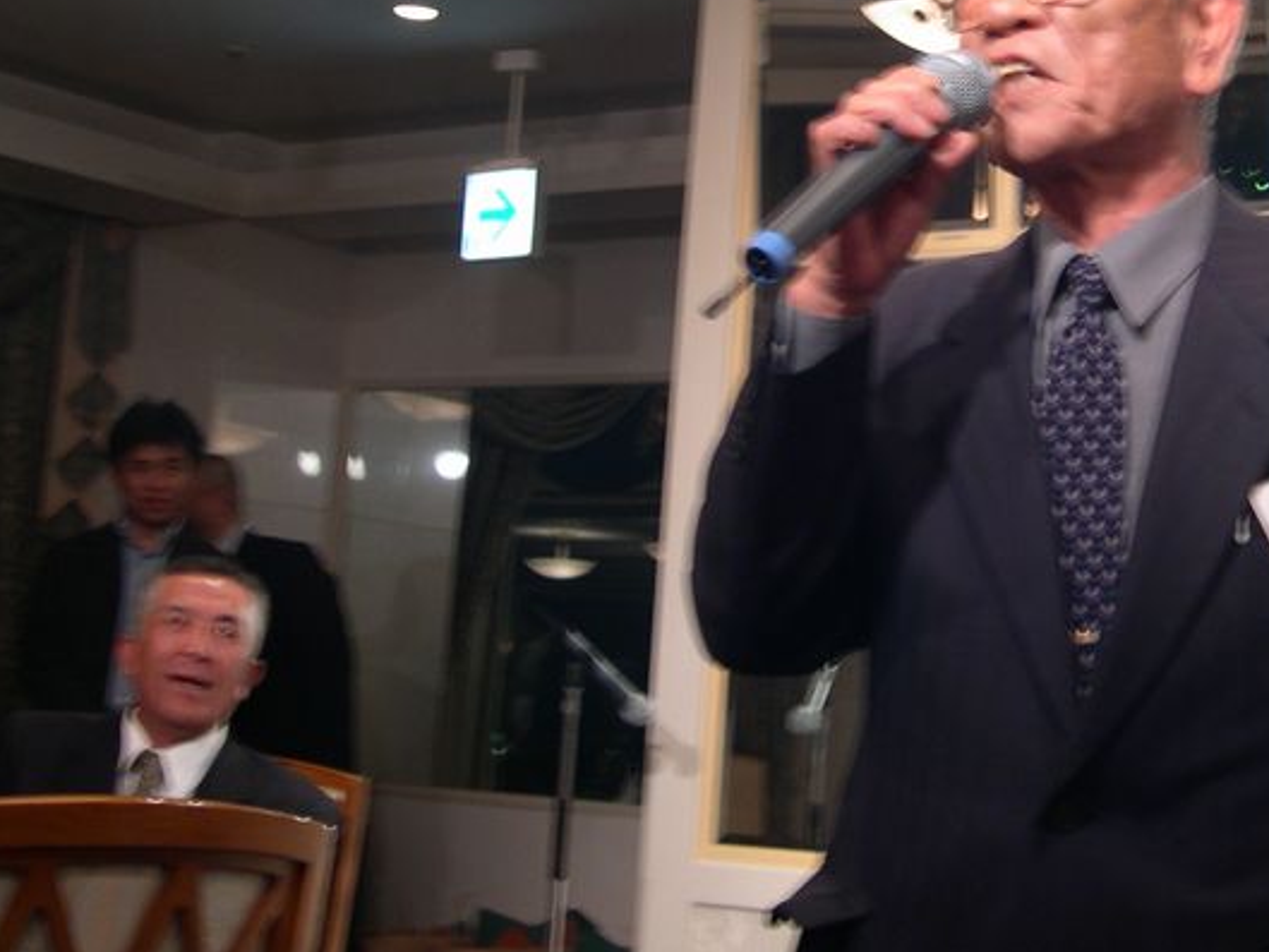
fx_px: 2530
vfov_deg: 21.0
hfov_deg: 27.7
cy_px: 134
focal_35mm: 69
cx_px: 988
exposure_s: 1/10.3
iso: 100
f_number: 2.8
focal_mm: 8
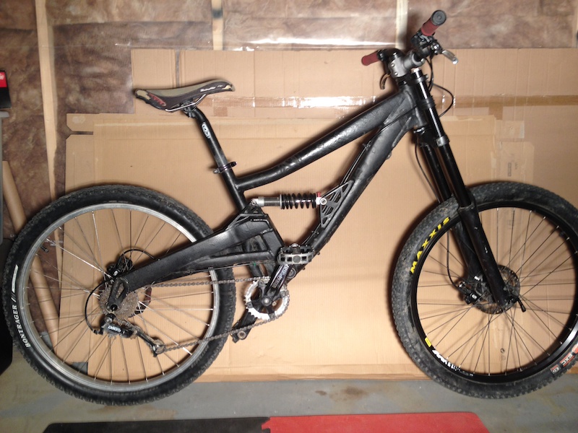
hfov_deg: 52.6
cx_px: 289
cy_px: 216
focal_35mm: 35
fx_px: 584
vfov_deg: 40.7
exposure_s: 1/24
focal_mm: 4.28
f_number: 2.4
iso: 50
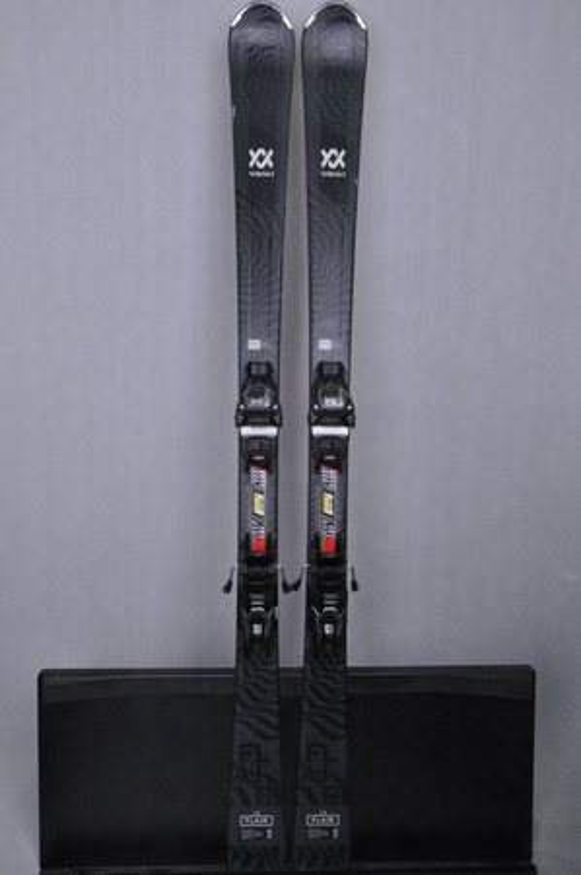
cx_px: 290
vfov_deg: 53.2
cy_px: 438
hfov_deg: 36.8
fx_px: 873
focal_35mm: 36
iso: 3200
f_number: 11
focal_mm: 24
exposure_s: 1/125
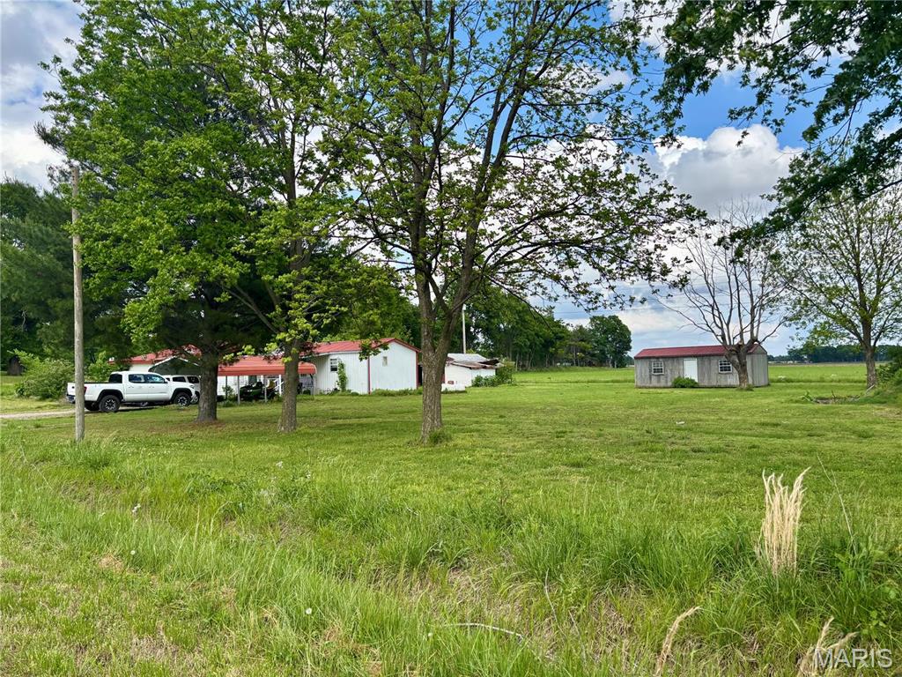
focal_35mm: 26
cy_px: 338
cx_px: 451
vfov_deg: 53.1
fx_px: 677
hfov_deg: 67.3
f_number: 1.6
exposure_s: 1/2062
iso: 50
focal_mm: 5.96
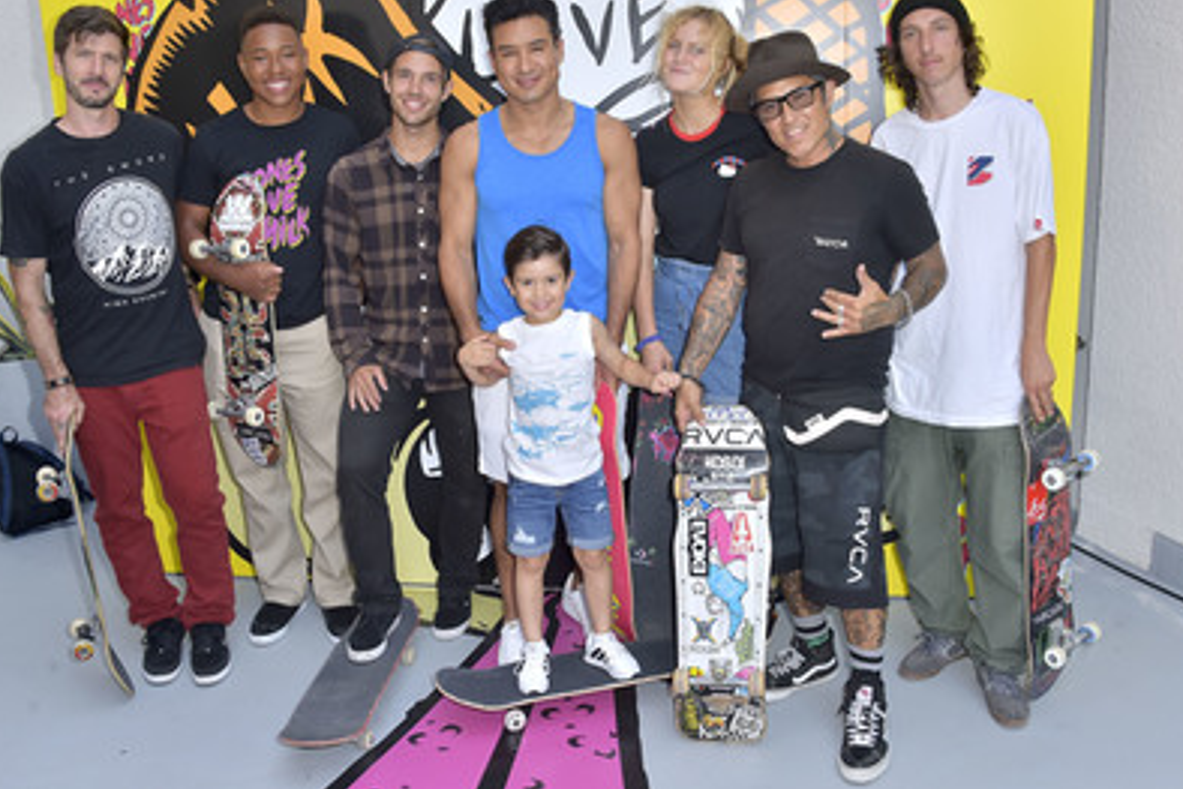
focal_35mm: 32
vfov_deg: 41.1
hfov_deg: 58.7
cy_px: 348
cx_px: 558
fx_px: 1052
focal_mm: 28
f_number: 7.1
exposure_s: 1/250
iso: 320
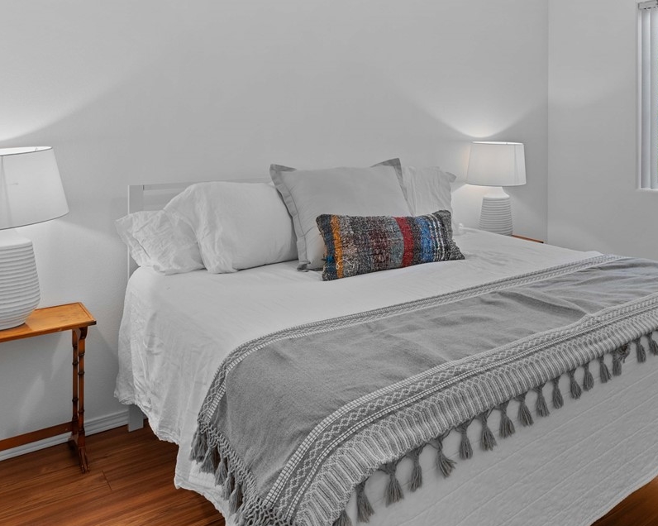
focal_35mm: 30
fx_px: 584
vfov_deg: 46.5
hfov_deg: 51.4
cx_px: 601
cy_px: 124
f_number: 7.1
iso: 200
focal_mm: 15
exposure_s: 1/6
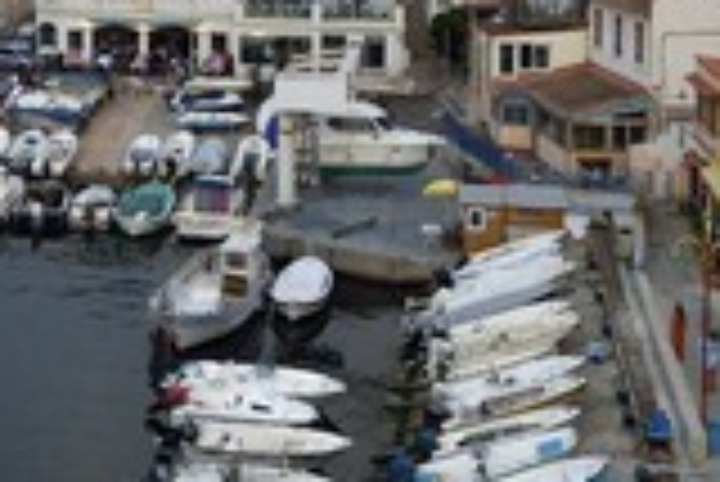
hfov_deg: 25.6
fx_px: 1521
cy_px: -113
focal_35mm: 76
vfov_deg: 17.1
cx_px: 36
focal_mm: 29
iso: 400
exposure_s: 1/125
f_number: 5
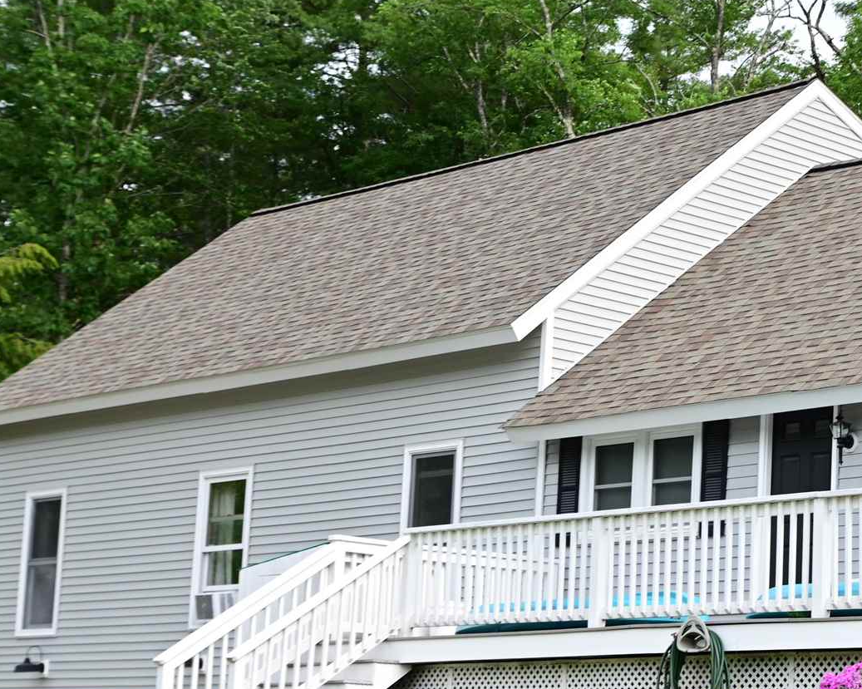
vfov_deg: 17.2
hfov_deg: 20.0
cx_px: 1060
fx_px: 2270
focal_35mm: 89
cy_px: 419
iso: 200
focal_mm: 32
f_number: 5.6
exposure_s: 1/160
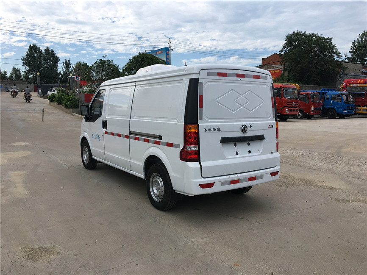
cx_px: 184
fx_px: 307
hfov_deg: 61.7
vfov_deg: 48.2
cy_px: 138
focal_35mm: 29
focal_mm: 4.15
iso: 25
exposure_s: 1/1637
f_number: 2.2
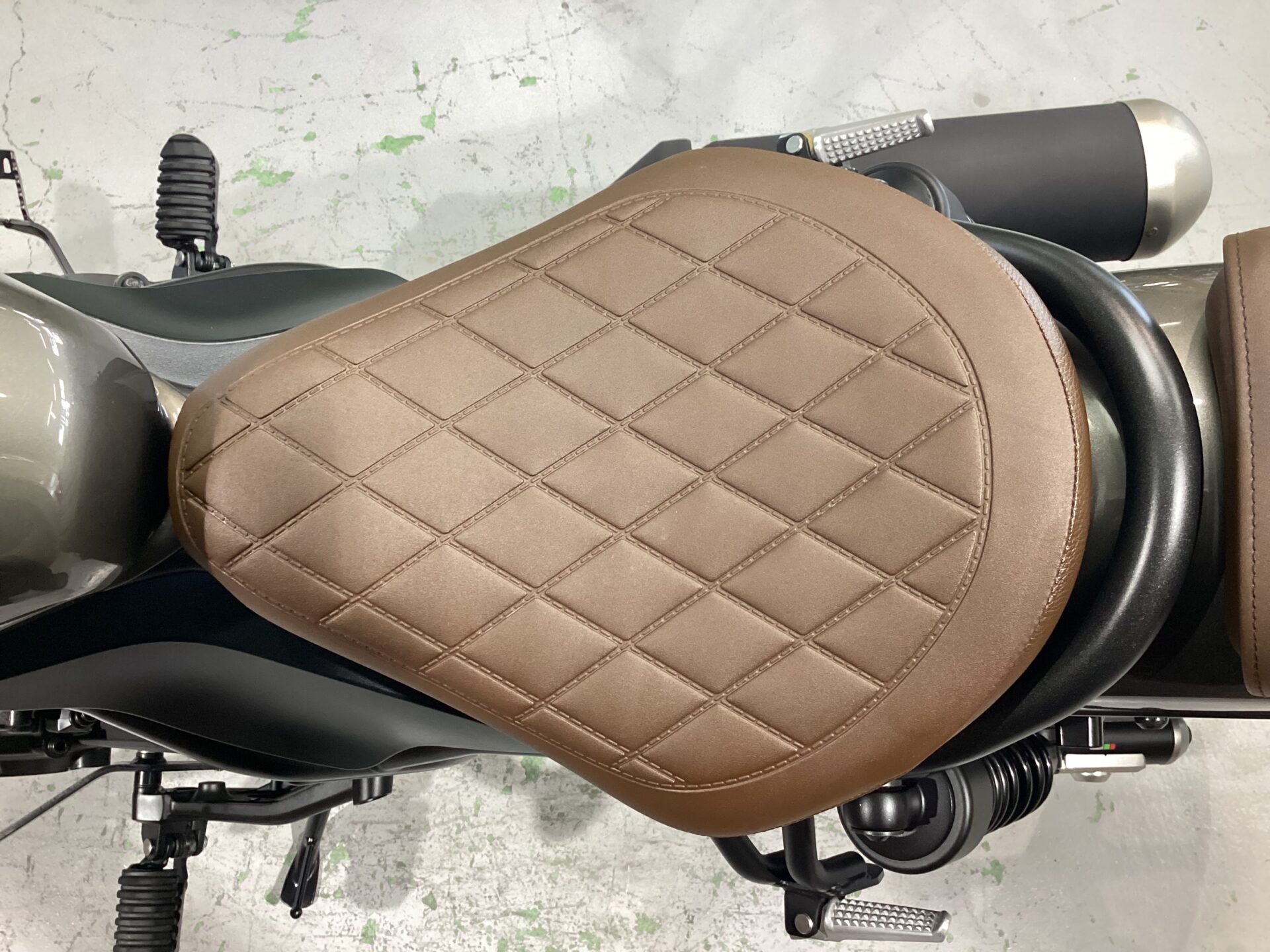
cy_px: 476
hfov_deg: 58.4
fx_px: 1137
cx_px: 635
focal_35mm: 31
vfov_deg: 45.4
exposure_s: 1/40
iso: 250
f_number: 2.4
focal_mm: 3.3
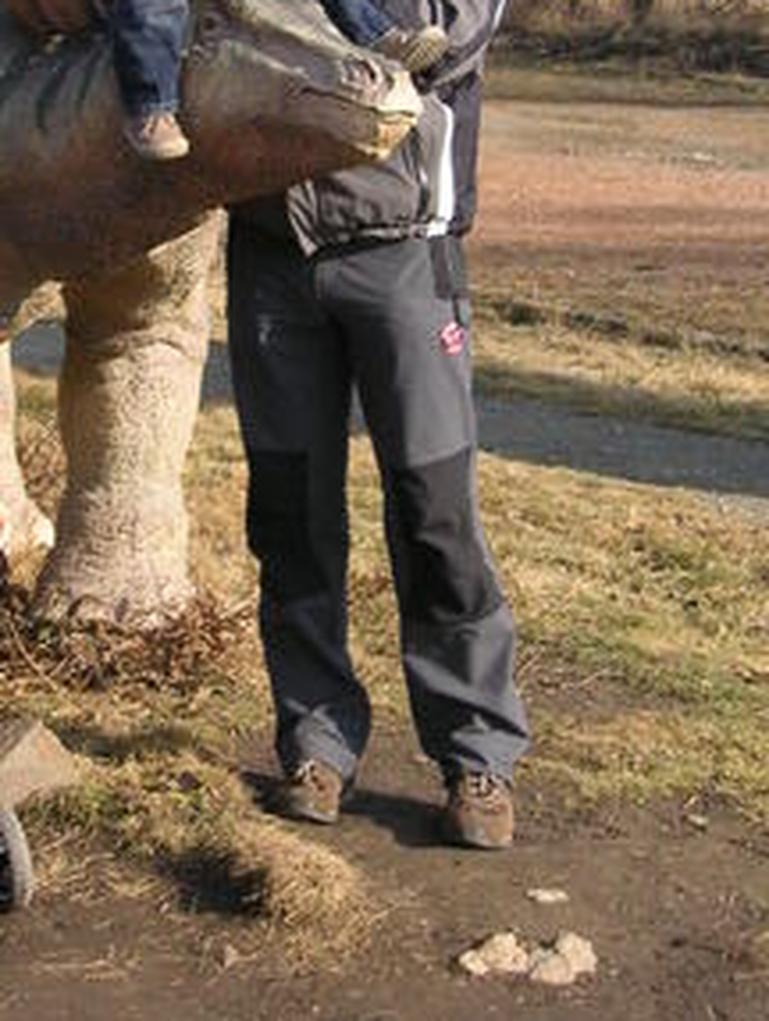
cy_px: 71
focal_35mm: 103
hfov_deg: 14.3
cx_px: 157
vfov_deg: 18.7
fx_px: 3044
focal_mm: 6.1
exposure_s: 1/750
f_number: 2.8
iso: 50
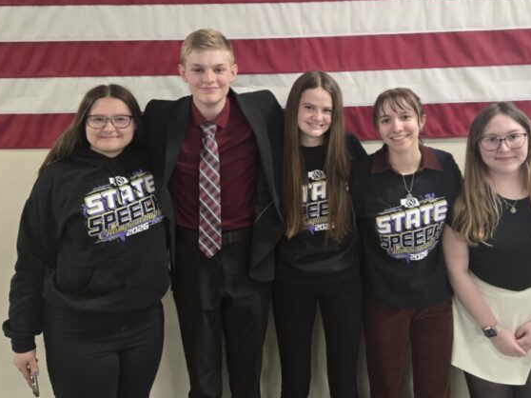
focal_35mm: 33
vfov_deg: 42.5
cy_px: 143
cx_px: 291
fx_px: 506
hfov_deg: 55.3
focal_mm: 5.4
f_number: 1.8
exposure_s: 1/120
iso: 500
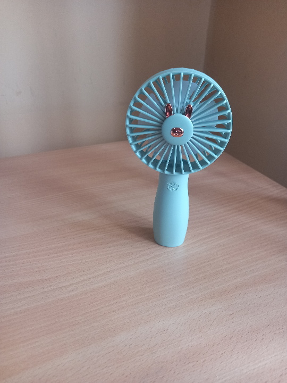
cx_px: 144
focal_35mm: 25
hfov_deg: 54.9
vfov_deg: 69.4
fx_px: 276
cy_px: 192
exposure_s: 1/33.3
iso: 200
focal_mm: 4.6
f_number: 2
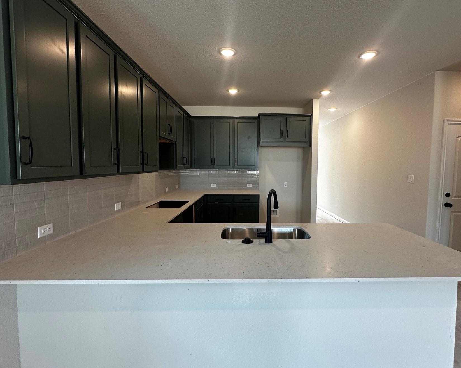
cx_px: 250
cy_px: 179
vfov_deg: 77.0
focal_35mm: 17
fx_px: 232
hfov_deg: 89.4
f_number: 2.2
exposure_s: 1/120
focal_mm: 2.22
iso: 125
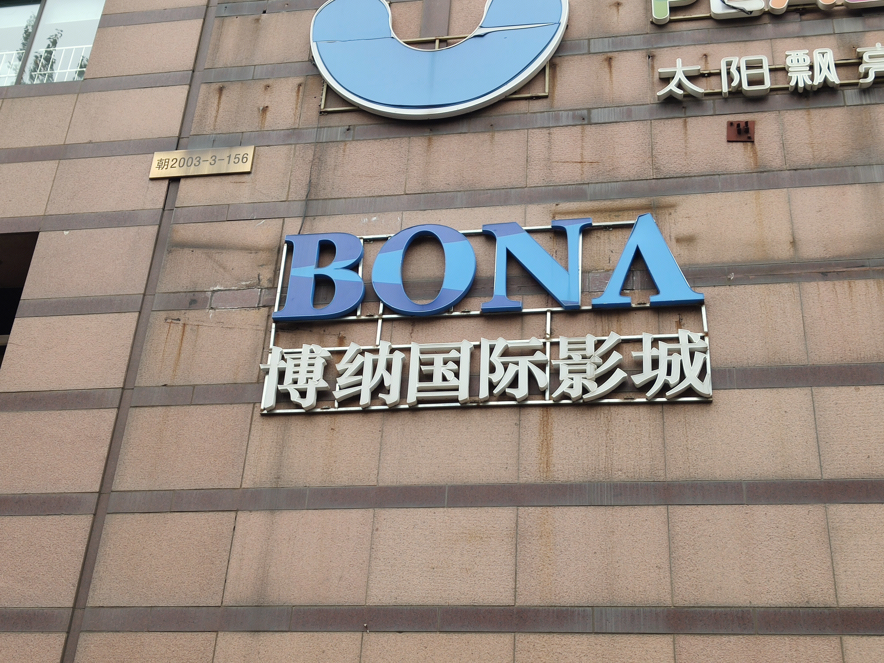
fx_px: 1149
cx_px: 442
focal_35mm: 45
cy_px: 332
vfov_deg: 32.2
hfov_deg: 42.1
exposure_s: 1/100
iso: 120
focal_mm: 4.75
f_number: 1.75
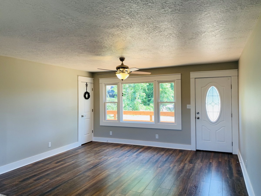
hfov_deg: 67.3
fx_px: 196
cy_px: 98
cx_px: 130
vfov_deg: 53.1
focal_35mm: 26
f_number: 1.8
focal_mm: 4.25
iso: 50
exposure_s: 1/120
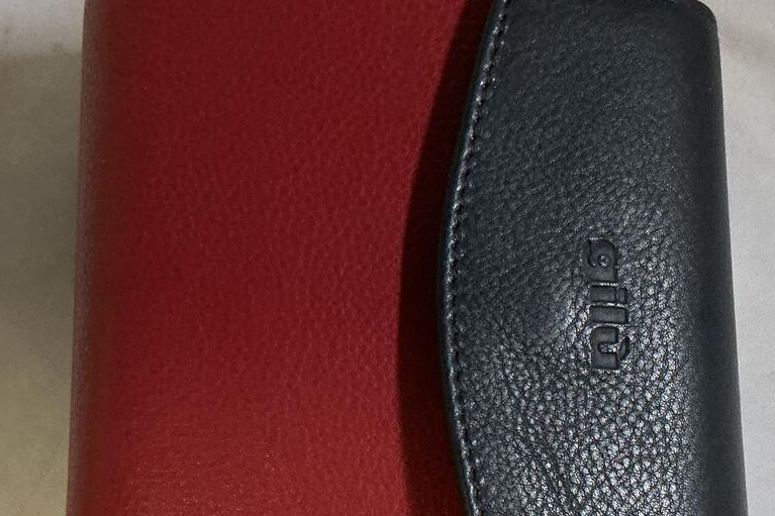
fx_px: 1270
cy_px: 363
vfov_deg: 22.8
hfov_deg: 33.8
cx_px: 488
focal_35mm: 59
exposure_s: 1/50
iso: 160
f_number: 1.8
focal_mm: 3
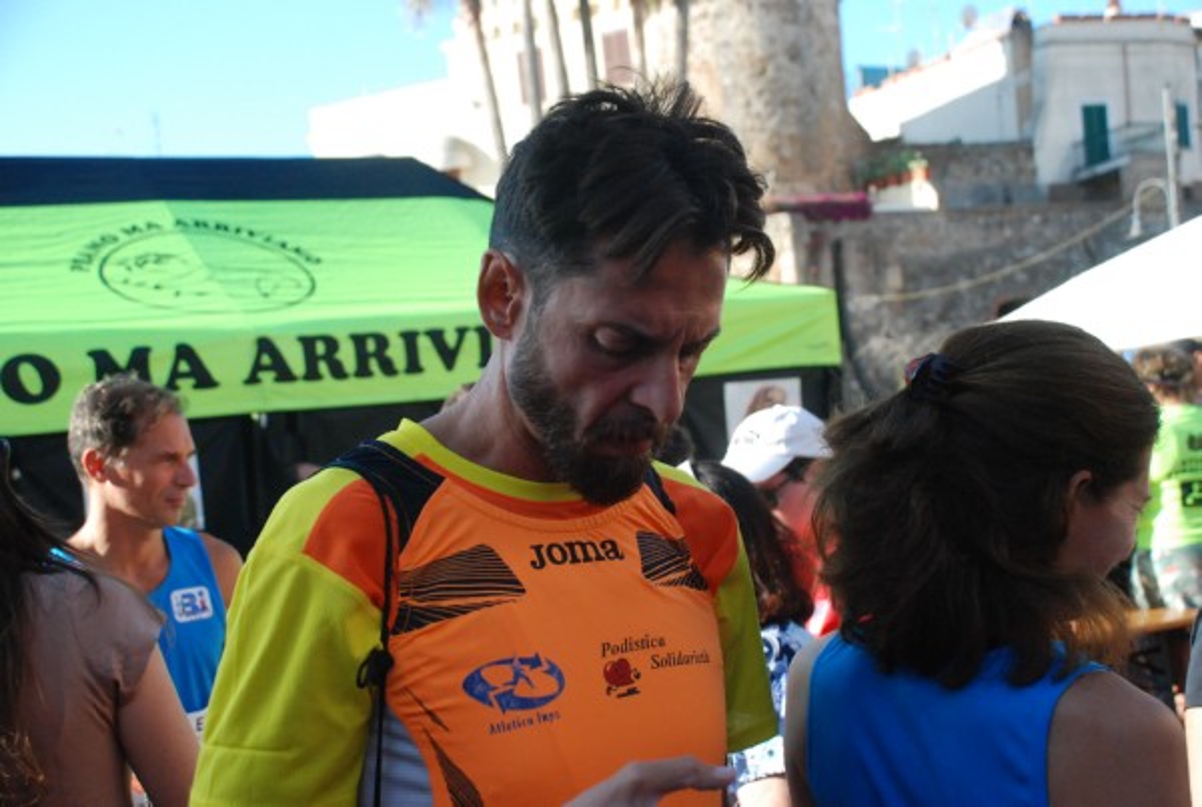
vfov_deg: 25.9
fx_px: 1757
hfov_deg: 37.8
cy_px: 404
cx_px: 601
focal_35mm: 52
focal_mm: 35
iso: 1000
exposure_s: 1/1250
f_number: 5
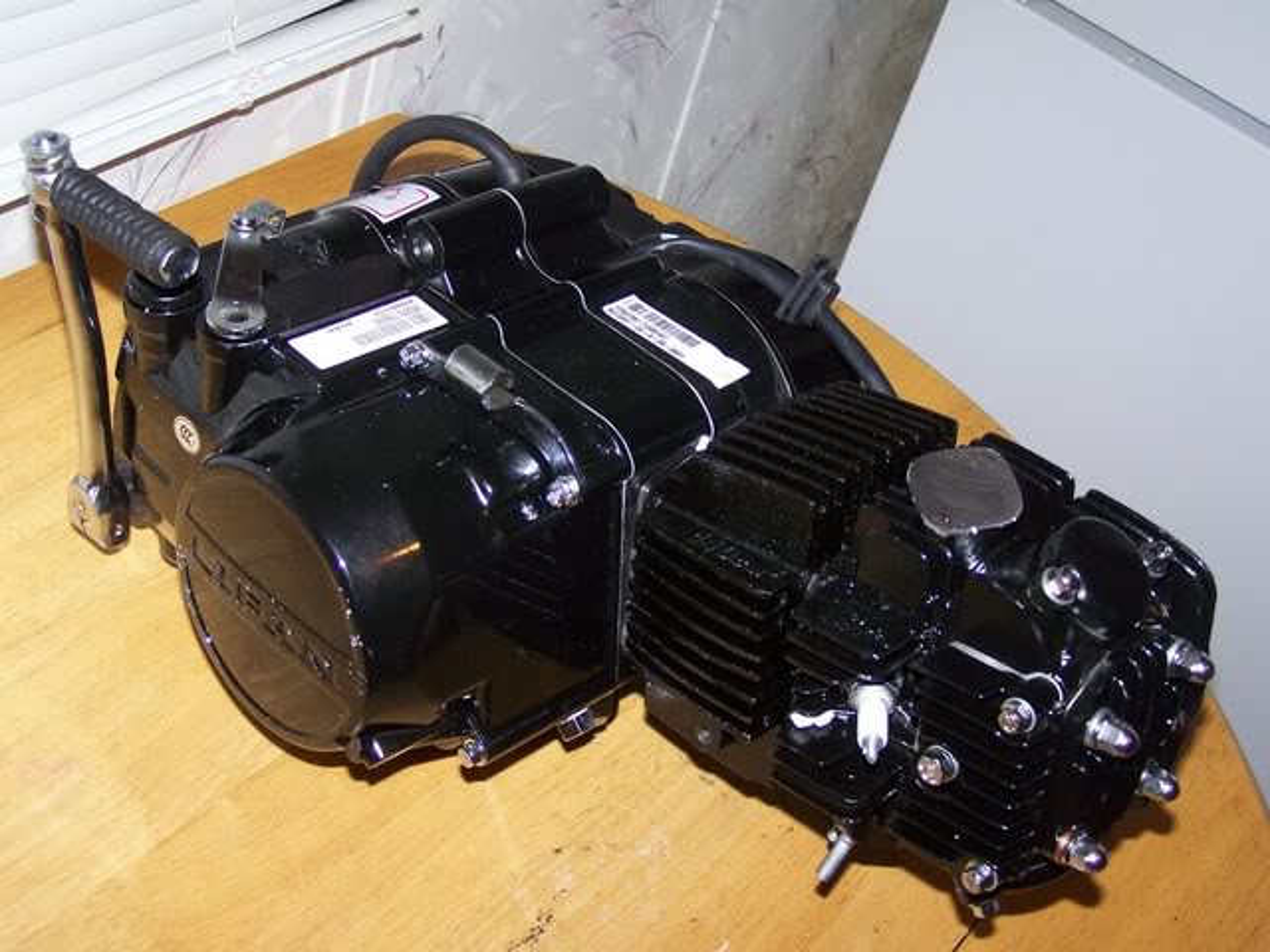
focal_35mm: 51
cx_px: 635
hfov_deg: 37.5
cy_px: 476
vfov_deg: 28.6
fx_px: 1871
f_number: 3
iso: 80
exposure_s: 1/60
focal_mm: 8.5
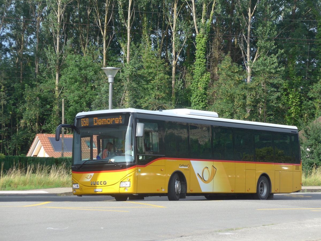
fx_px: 1150
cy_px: 120
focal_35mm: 124
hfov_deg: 15.9
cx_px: 160
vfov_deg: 12.0
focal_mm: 24.3
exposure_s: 1/200
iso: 80
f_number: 5.2
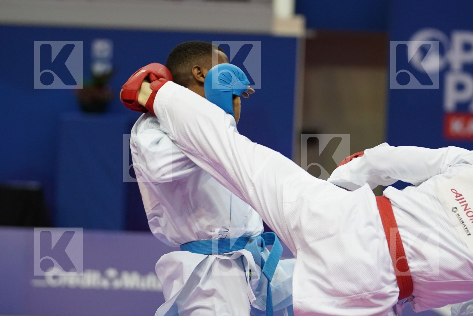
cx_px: 236
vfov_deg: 7.8
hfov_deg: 11.7
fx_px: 2299
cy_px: 158
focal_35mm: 175
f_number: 2.8
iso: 3200
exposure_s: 1/1000
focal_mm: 117
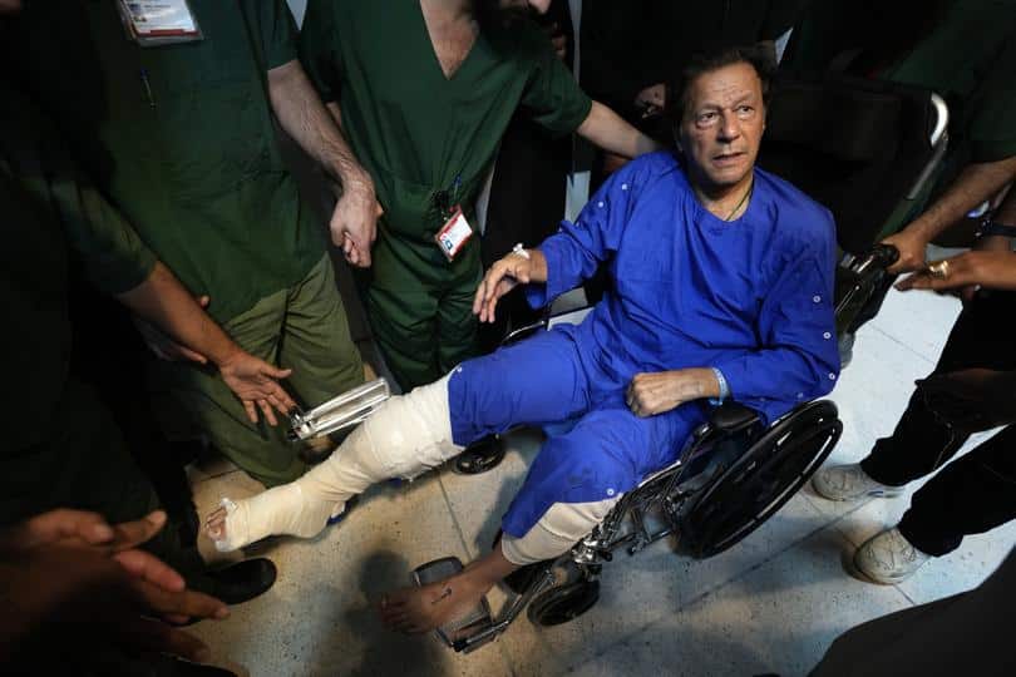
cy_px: 338
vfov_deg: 73.7
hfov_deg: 96.7
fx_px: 452
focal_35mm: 16
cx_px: 508
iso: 2500
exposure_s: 1/200
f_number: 2.8
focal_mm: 16
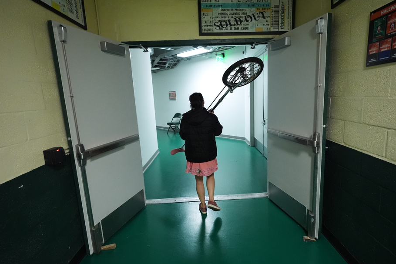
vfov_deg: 67.4
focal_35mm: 18
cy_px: 126
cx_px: 216
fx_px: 198
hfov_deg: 89.8
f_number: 2.8
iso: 5000
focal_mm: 16
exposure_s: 1/250
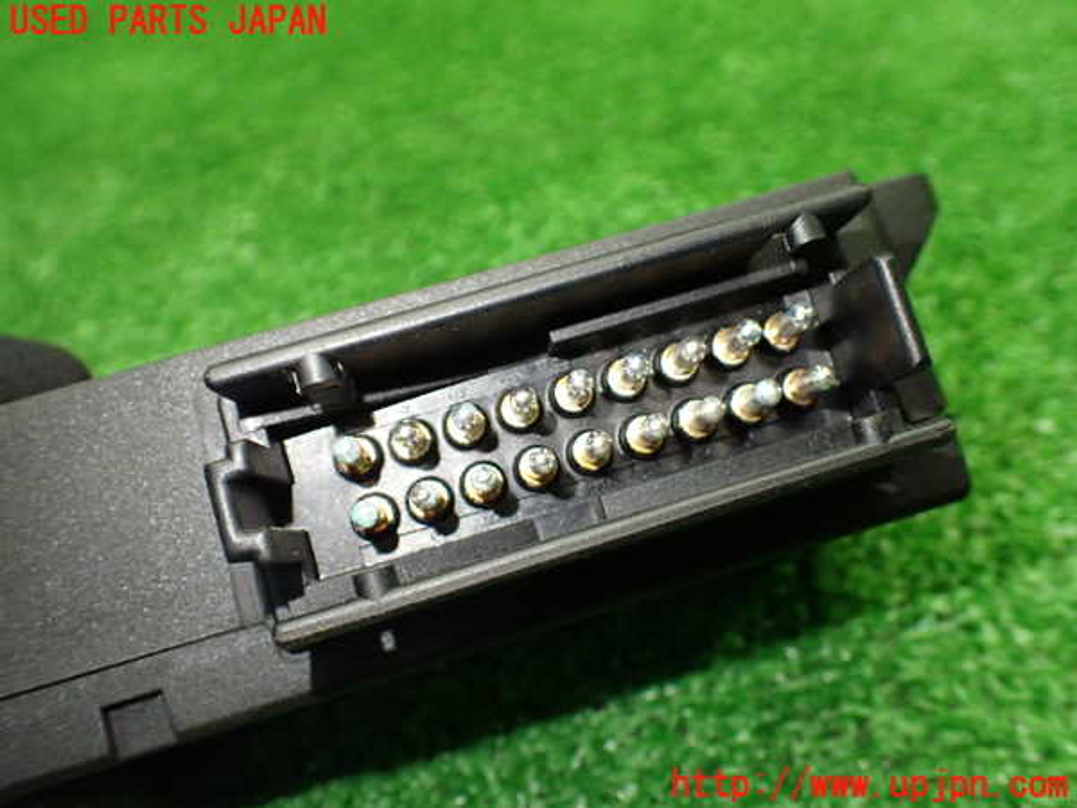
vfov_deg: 46.8
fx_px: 933
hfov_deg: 60.0
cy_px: 404
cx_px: 538
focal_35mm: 30
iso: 800
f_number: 2.3
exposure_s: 1/125
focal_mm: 5.4
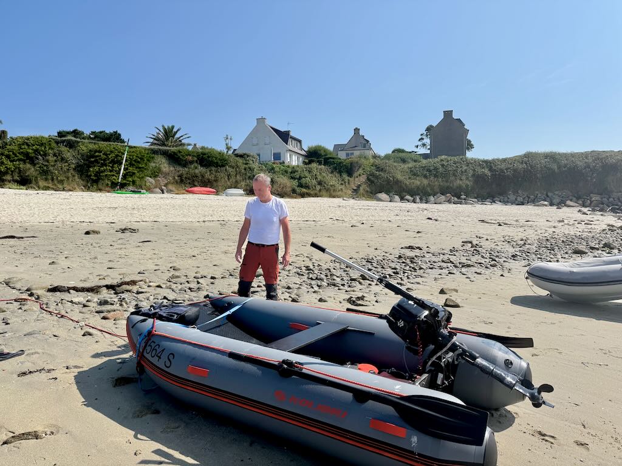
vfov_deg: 56.8
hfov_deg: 71.6
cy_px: 233
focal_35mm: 24
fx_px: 431
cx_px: 311
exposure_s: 1/9009
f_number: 1.78
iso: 80
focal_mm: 6.76
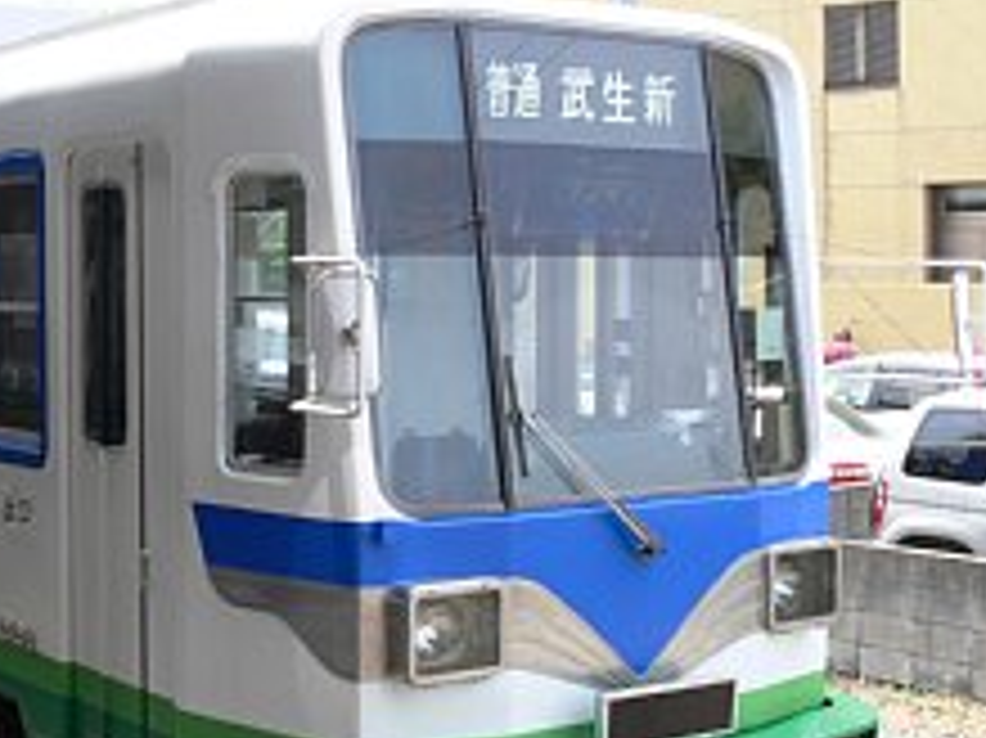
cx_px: 252
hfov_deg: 29.8
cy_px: 360
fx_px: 1822
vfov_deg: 22.9
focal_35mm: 64
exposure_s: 1/100
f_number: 5
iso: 80
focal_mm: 7.4
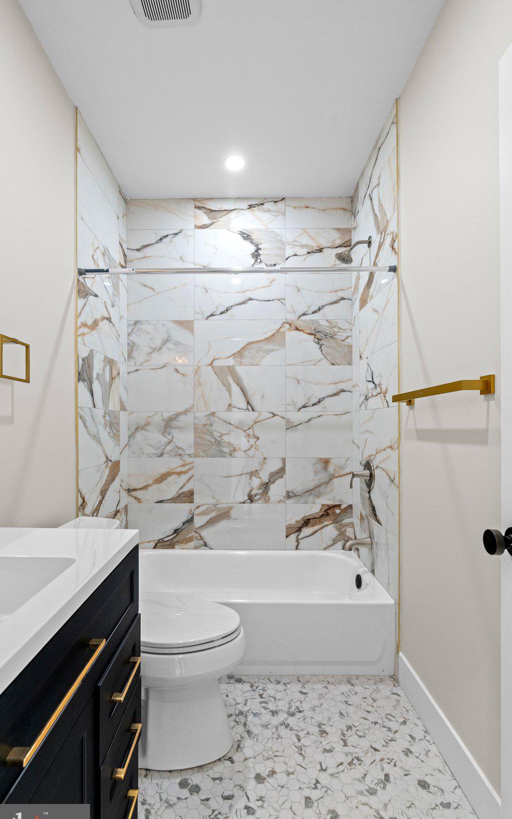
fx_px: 379
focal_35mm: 17
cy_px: 423
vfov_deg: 94.3
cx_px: 236
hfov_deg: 67.9
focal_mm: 16
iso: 1600
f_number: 8
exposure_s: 1/5
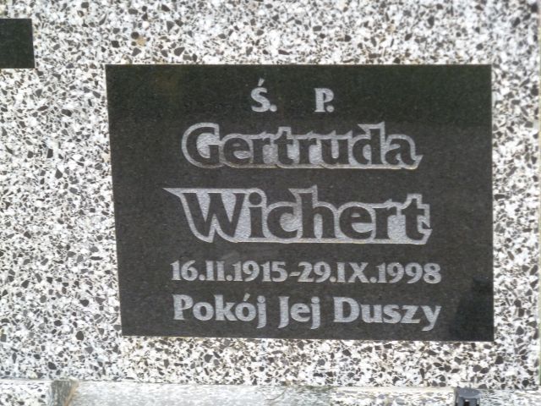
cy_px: 203
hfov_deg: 12.5
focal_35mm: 158
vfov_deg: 9.4
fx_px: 2469
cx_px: 270
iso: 200
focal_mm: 25.9
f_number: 4.5
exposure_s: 1/40
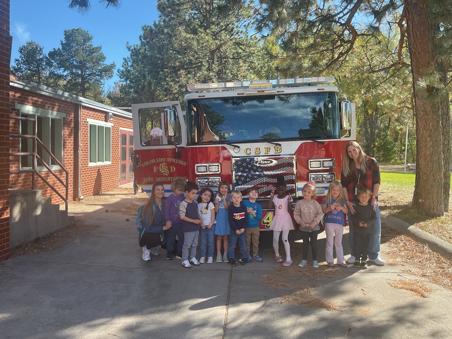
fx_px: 379
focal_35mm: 29
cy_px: 170
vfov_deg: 48.2
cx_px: 226
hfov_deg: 61.7
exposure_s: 1/362
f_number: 1.8
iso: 16
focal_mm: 3
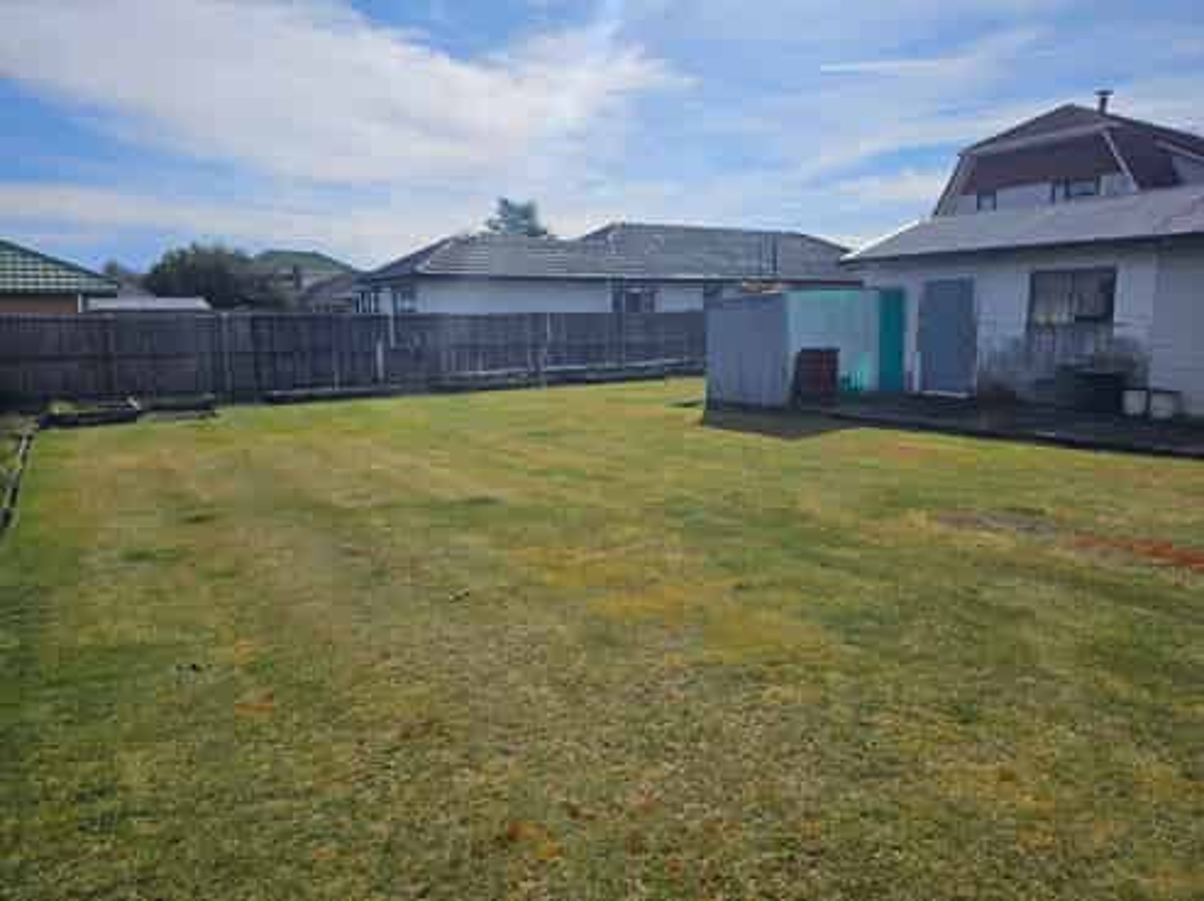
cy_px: 450
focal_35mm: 23
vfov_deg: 58.8
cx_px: 602
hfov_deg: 74.0
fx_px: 799
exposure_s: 1/1614
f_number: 1.7
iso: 10
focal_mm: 6.3
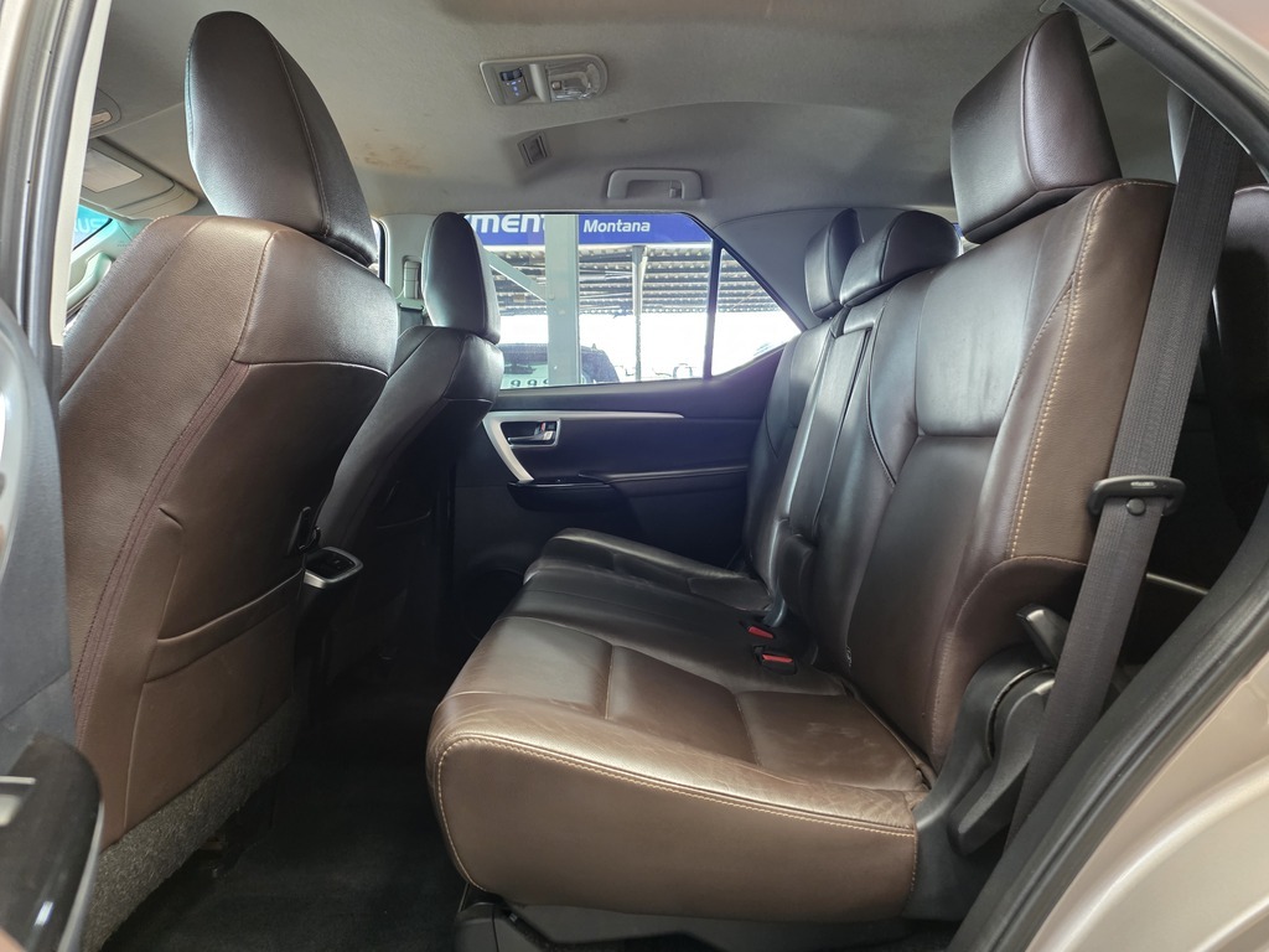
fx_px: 843
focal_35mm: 23
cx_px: 634
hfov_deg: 73.9
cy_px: 476
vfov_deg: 58.9
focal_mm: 6.25
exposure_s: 1/100
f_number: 1.7
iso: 640
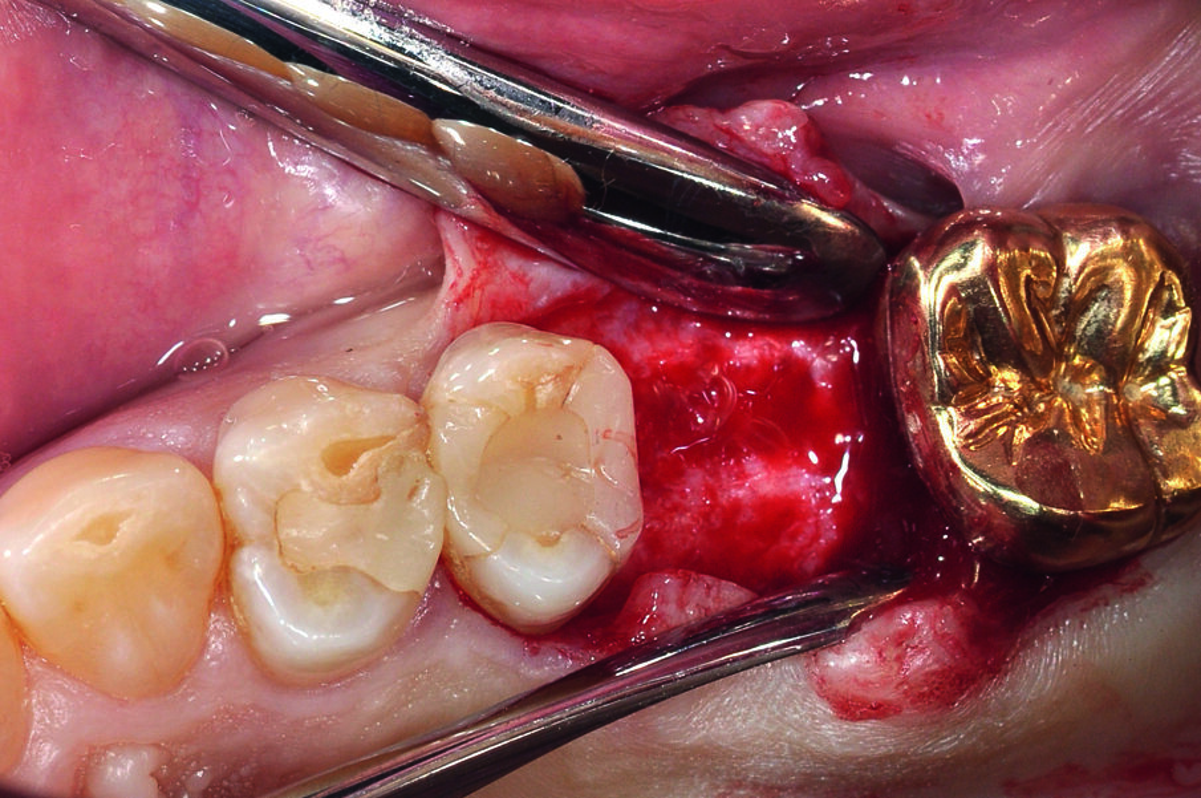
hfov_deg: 22.6
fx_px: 2999
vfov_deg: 15.2
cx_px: 600
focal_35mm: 90
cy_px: 399
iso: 200
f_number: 20
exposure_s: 1/125
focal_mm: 60
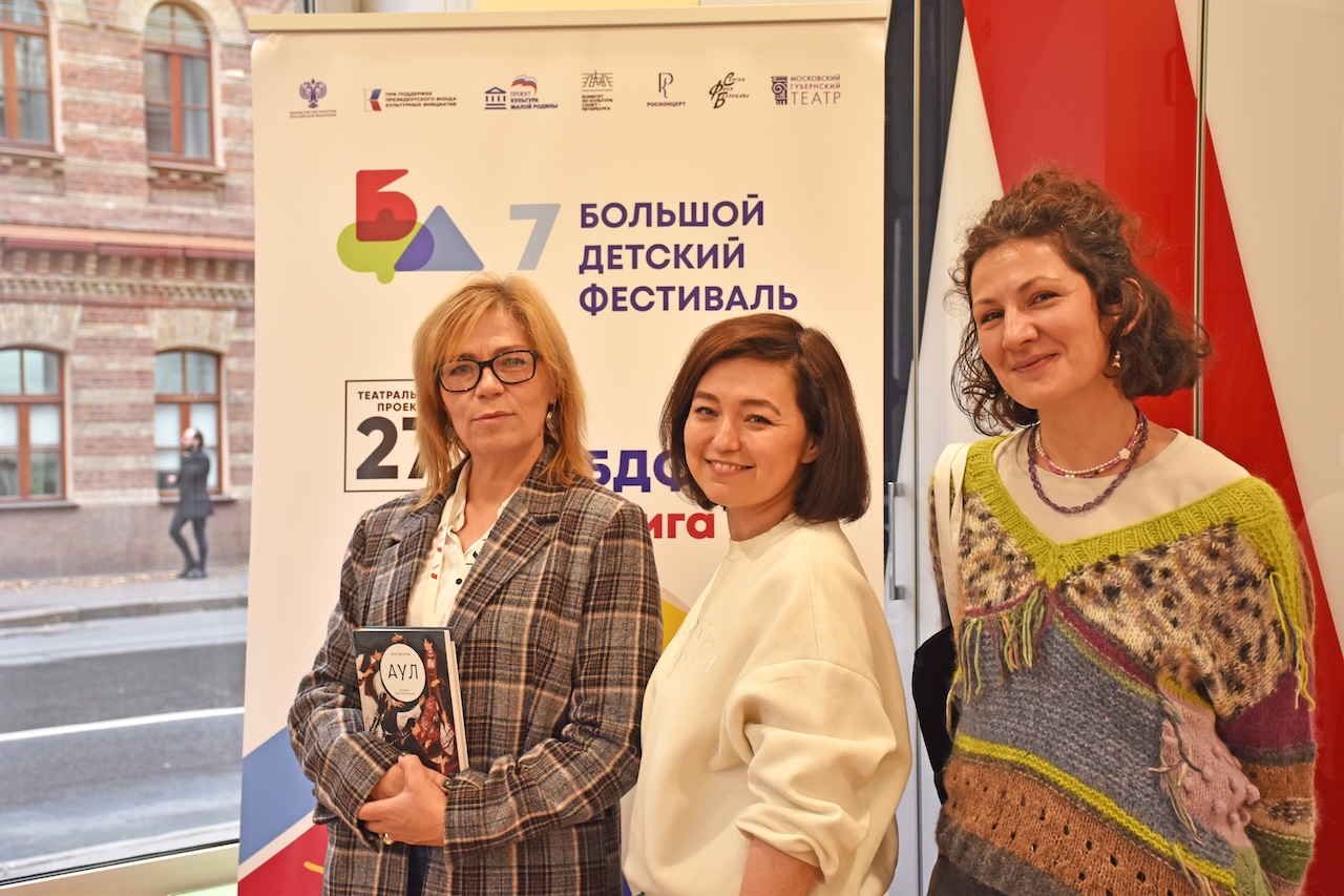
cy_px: 448
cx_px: 672
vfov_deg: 25.7
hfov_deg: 37.9
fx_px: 1960
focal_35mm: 52
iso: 400
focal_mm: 35
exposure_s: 1/80
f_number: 4.2
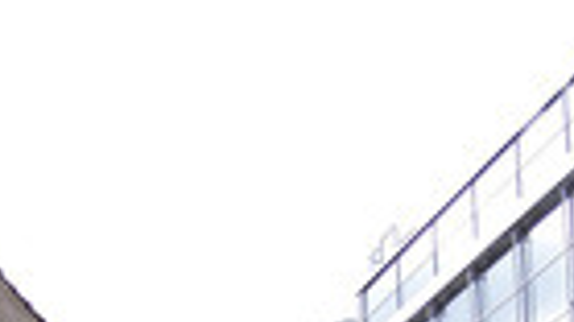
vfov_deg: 9.4
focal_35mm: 119
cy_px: 665
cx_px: 322
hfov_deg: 18.0
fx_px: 1810
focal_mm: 6.3
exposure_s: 1/250
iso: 80
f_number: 2.8
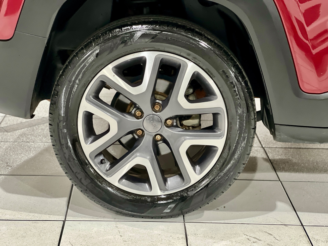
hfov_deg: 25.3
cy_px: 123
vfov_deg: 19.1
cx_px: 164
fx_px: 730
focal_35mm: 77
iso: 400
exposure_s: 1/17
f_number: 2.8
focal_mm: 9
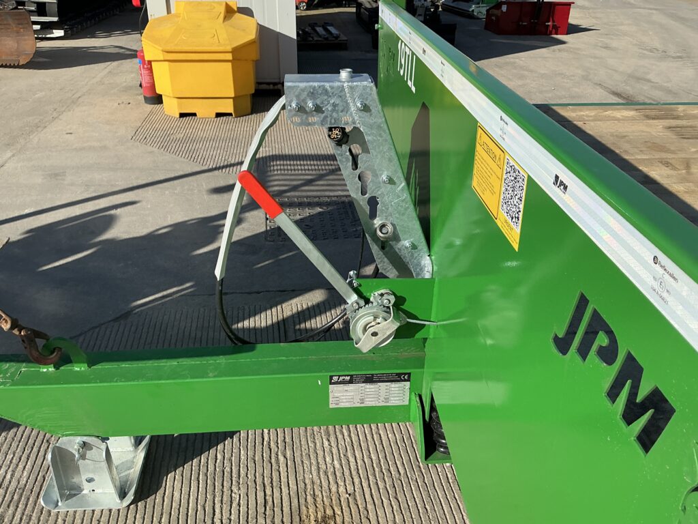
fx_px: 565
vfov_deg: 49.7
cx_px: 349
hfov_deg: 63.4
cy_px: 262
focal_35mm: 28
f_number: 1.8
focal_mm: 3
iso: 25
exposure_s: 1/1730
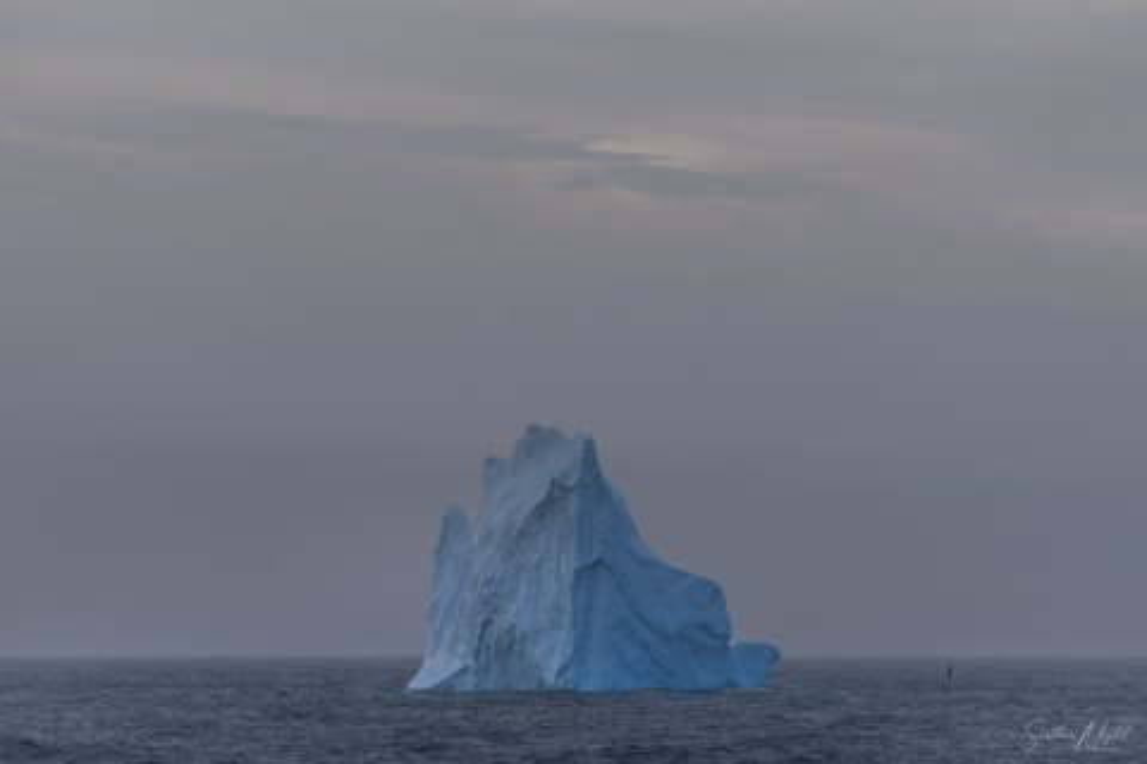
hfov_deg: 7.6
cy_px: 382
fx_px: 8602
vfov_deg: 5.1
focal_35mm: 270
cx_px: 574
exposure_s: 1/4000
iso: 500
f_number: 5.6
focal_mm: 270
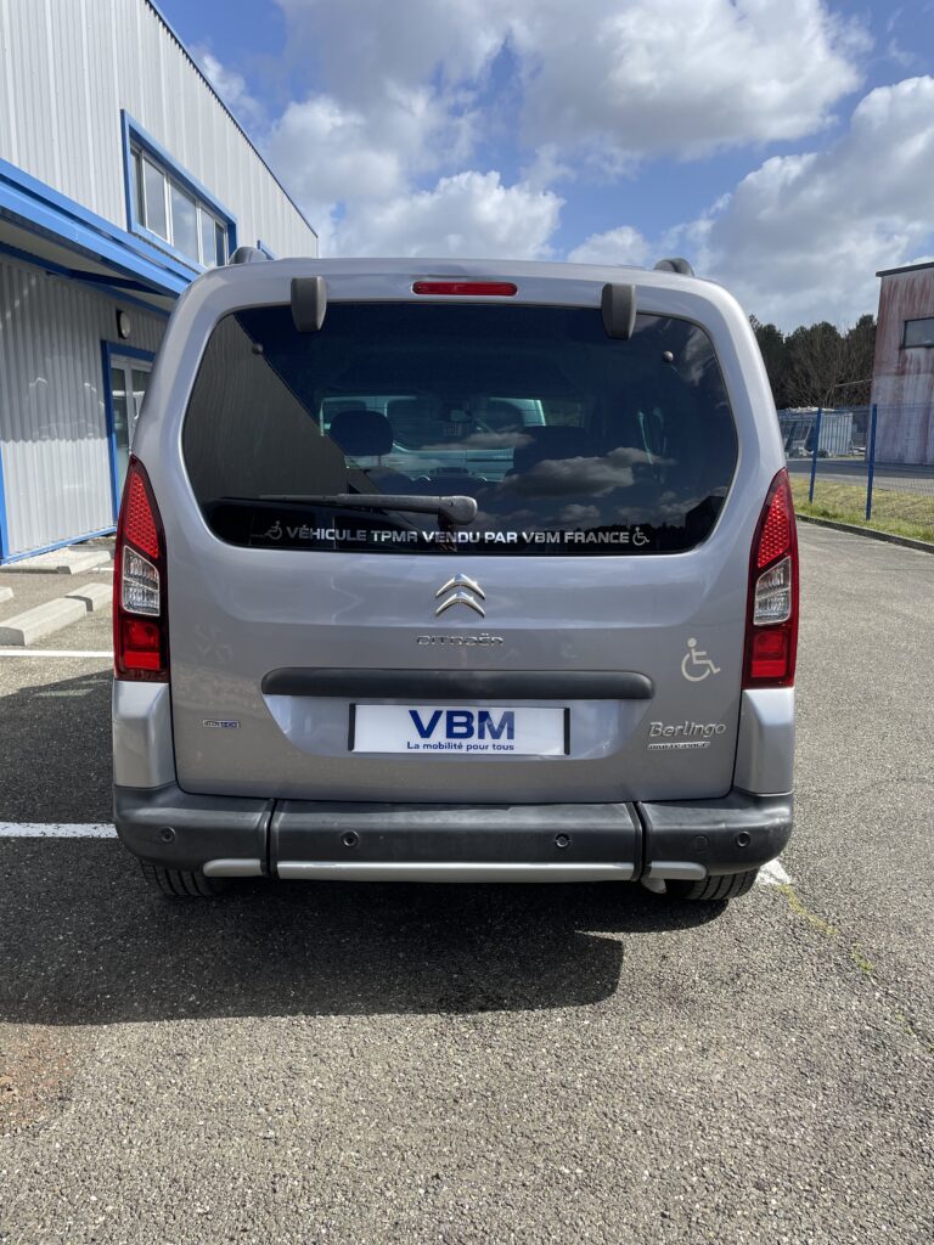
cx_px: 467
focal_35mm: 26
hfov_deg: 53.1
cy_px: 622
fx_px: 935
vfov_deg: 67.3
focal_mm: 4.2
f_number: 1.6
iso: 32
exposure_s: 1/2398
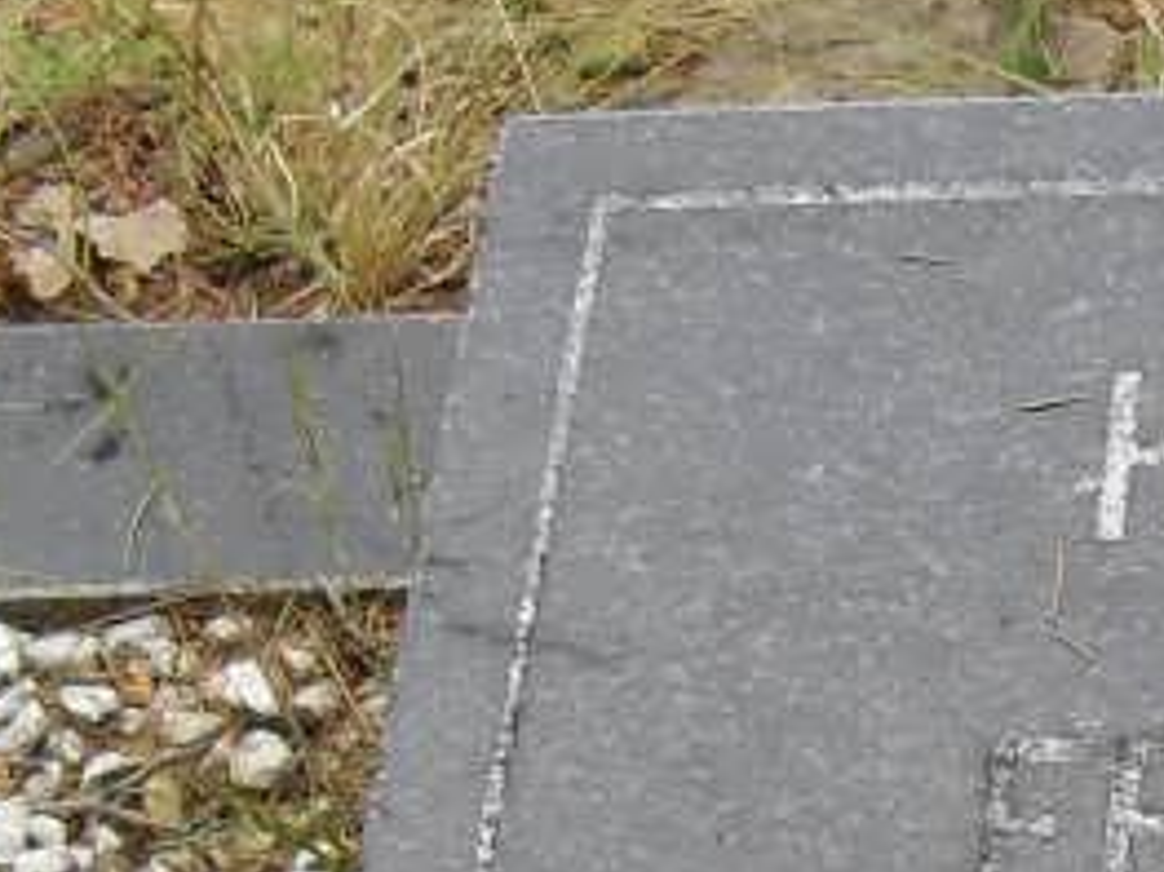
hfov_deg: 11.1
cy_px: 1465
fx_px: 5378
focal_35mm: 160
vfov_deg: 8.9
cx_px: 2381
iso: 100
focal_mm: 6.3
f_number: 3.2
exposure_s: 1/350
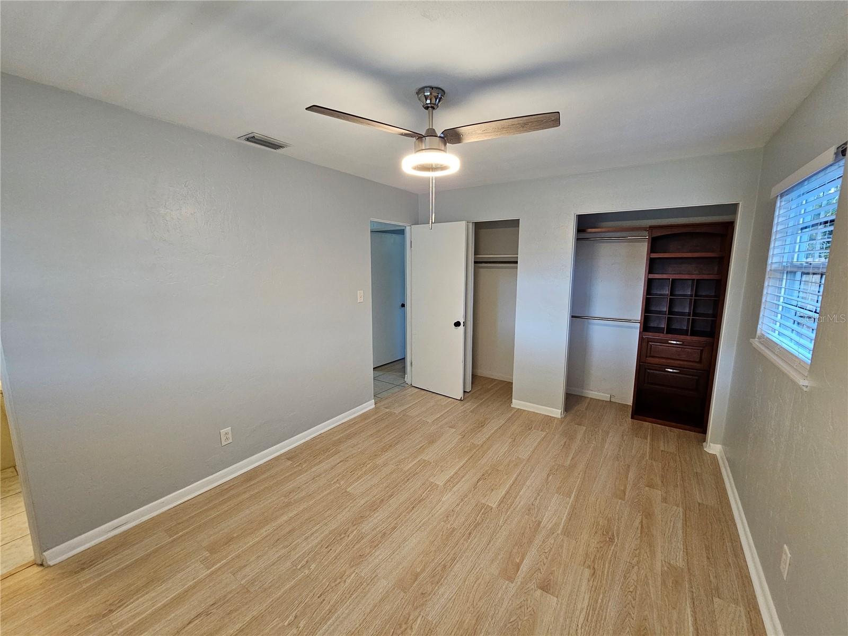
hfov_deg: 106.2
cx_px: 424
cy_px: 318
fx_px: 318
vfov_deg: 89.9
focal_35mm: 13
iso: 250
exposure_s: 1/60
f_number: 2.2
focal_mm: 2.2
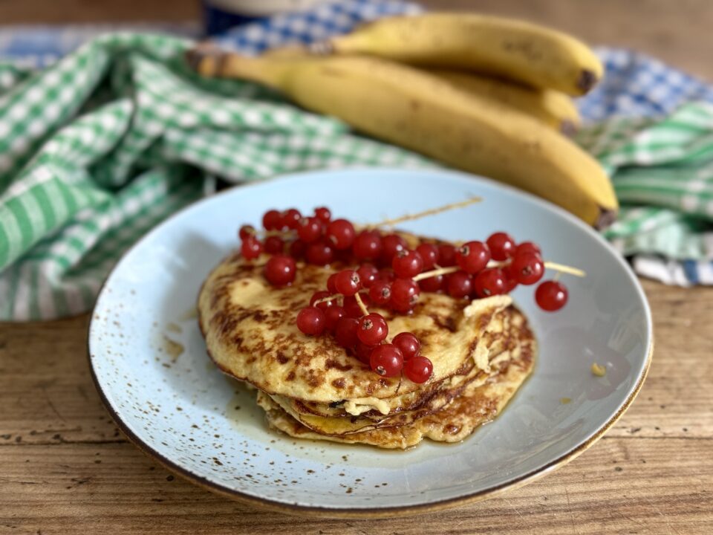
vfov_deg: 30.3
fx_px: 989
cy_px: 268
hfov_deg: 39.7
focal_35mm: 48
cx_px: 356
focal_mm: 6.76
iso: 320
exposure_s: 1/40
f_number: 1.78
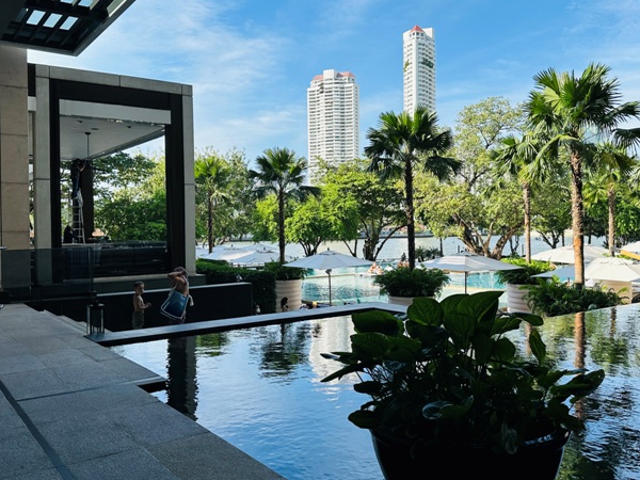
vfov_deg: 44.1
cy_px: 222
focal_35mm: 32
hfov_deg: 56.8
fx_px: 592
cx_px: 325
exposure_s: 1/2525
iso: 80
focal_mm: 6.86
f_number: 1.78
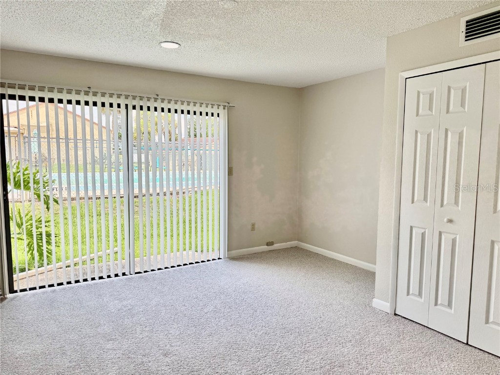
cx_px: 250
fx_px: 347
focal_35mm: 24
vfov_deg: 56.8
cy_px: 188
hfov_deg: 71.6
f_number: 1.78
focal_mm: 6.76
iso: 80
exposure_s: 1/671
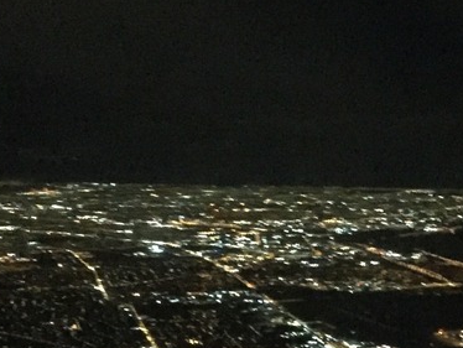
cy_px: 424
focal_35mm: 93
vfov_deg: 15.3
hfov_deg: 21.1
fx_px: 1245
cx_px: 269
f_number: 2.2
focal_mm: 4.15
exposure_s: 1/17
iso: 2000
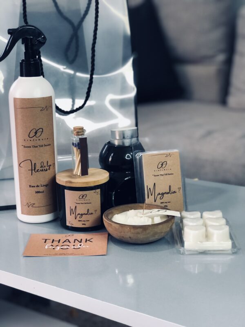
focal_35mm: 57
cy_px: 164
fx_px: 538
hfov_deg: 25.7
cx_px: 122
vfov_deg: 33.8
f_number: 2.8
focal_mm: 6.6
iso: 200
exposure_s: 1/33
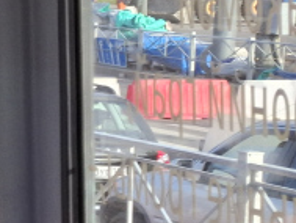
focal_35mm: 158
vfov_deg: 9.4
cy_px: 43
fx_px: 1352
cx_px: -678
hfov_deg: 9.1
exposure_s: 1/244
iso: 50
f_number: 1.8
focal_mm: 5.54
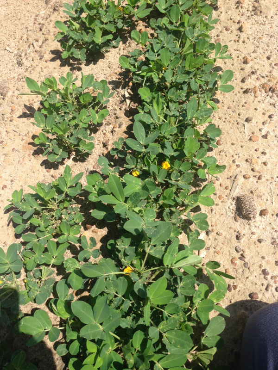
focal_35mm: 33
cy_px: 185
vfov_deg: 55.4
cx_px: 139
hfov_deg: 42.9
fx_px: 353
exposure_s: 1/1427
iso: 50
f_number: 2.4
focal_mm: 4.12
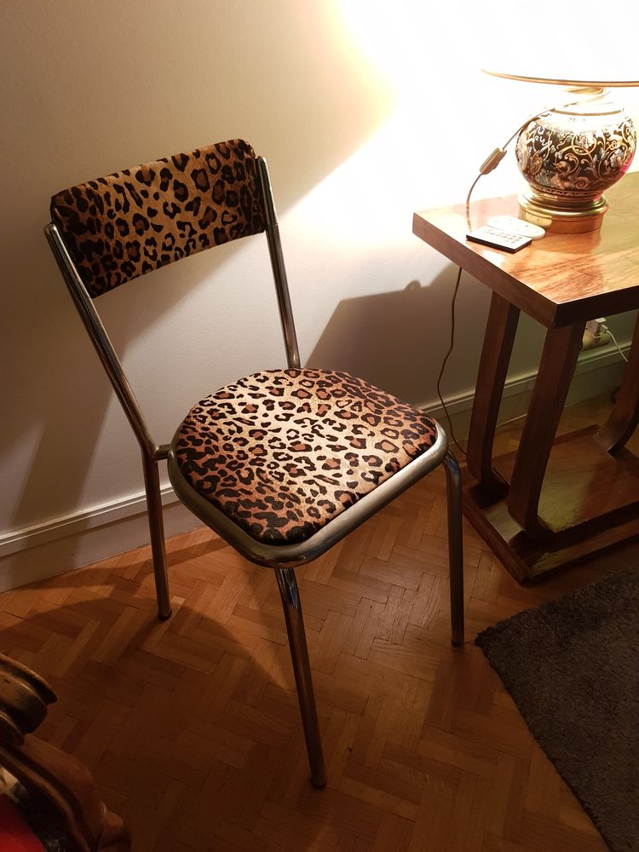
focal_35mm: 26
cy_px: 426
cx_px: 320
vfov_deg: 67.3
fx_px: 640
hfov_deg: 53.1
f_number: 1.7
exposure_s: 1/10
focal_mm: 4.2
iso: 250
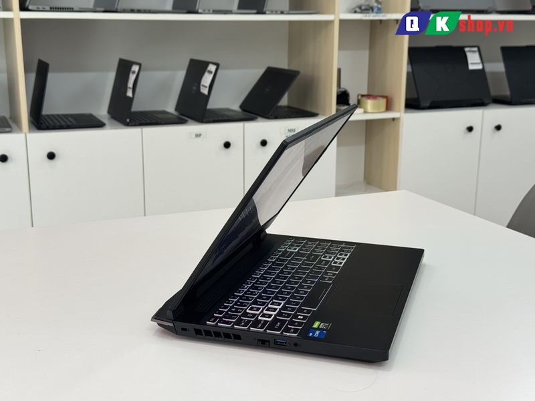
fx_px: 742
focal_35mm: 48
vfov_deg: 30.3
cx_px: 268
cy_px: 200
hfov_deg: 39.7
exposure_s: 1/157
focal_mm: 6.76
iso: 64
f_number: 1.78
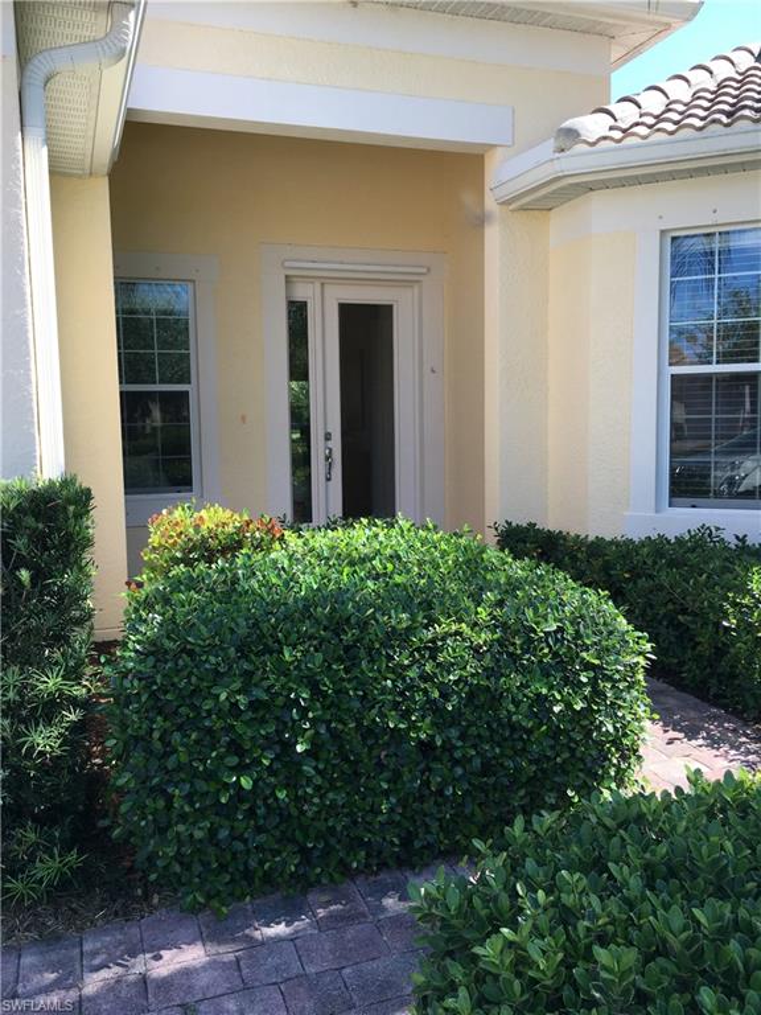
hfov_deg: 48.2
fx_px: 850
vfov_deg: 61.7
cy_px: 508
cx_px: 380
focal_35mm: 29
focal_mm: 4.15
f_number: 2.2
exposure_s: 1/463
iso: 25
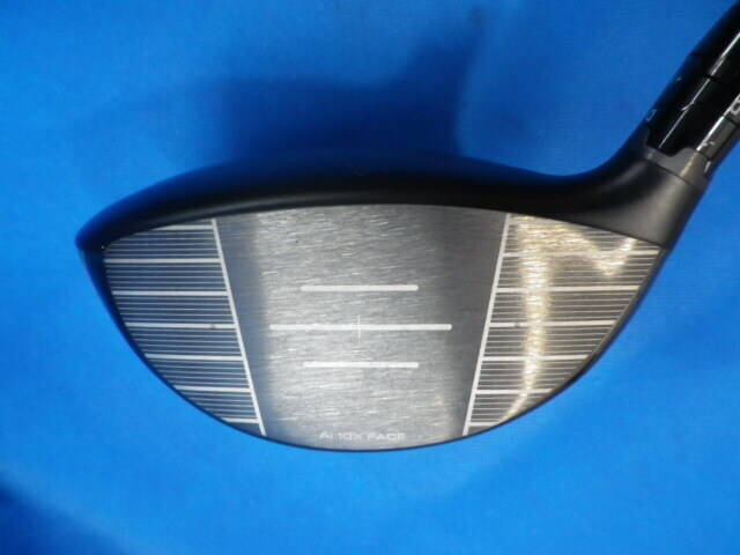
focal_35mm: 25
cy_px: 278
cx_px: 370
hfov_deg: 69.4
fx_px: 534
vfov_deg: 54.9
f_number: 3.5
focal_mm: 4.5
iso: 400
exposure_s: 1/50
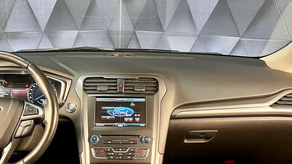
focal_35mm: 41
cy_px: 124
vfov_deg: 28.6
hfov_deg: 49.1
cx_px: 118
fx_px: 317
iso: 400
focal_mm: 5.7
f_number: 1.5
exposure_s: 1/50
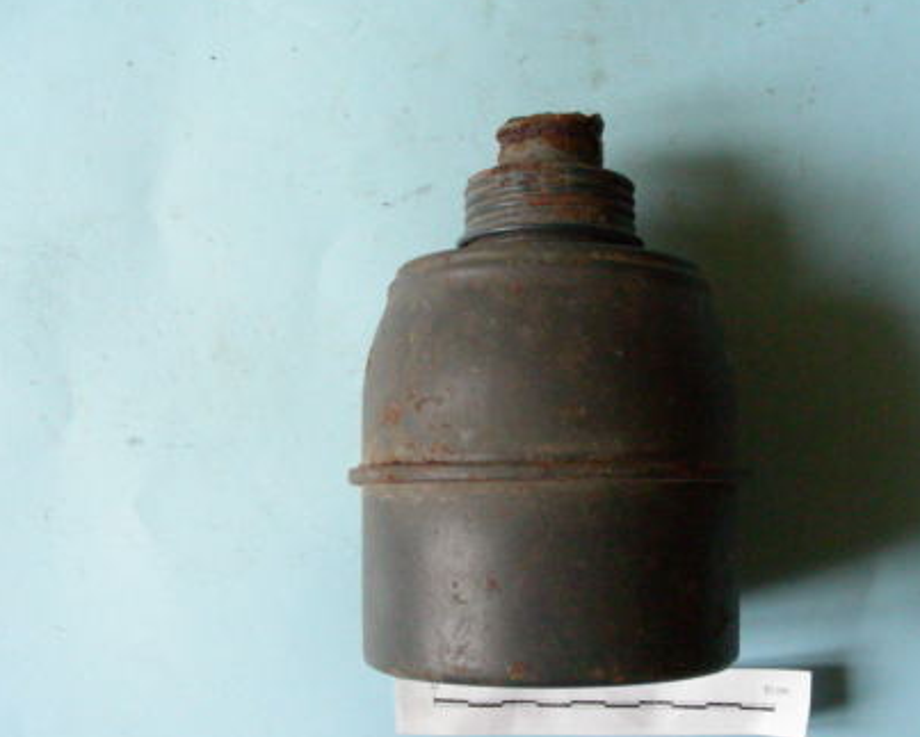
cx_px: 564
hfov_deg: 40.1
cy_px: 396
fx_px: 1253
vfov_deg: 32.8
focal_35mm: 46
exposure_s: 1/41.5
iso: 400
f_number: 3.5
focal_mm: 6.3
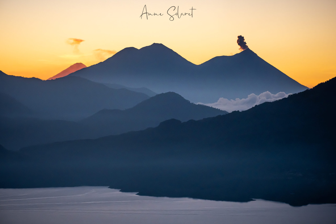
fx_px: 1465
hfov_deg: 13.1
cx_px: 168
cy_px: 112
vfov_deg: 8.7
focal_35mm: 157
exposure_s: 1/850
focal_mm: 104.9
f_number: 8
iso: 640
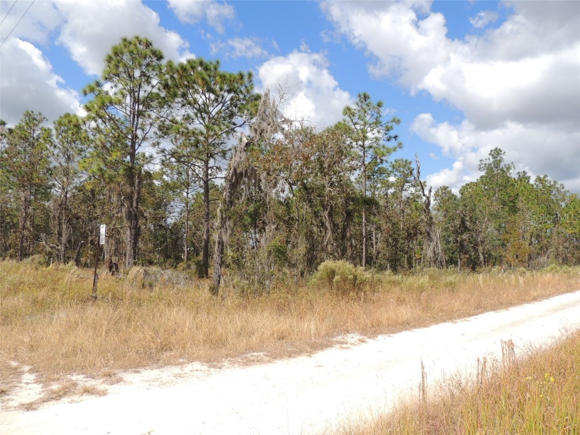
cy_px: 218
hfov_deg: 71.6
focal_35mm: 24
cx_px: 290
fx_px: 402
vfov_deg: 56.8
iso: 100
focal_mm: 4.3
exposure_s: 1/1250
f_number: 3
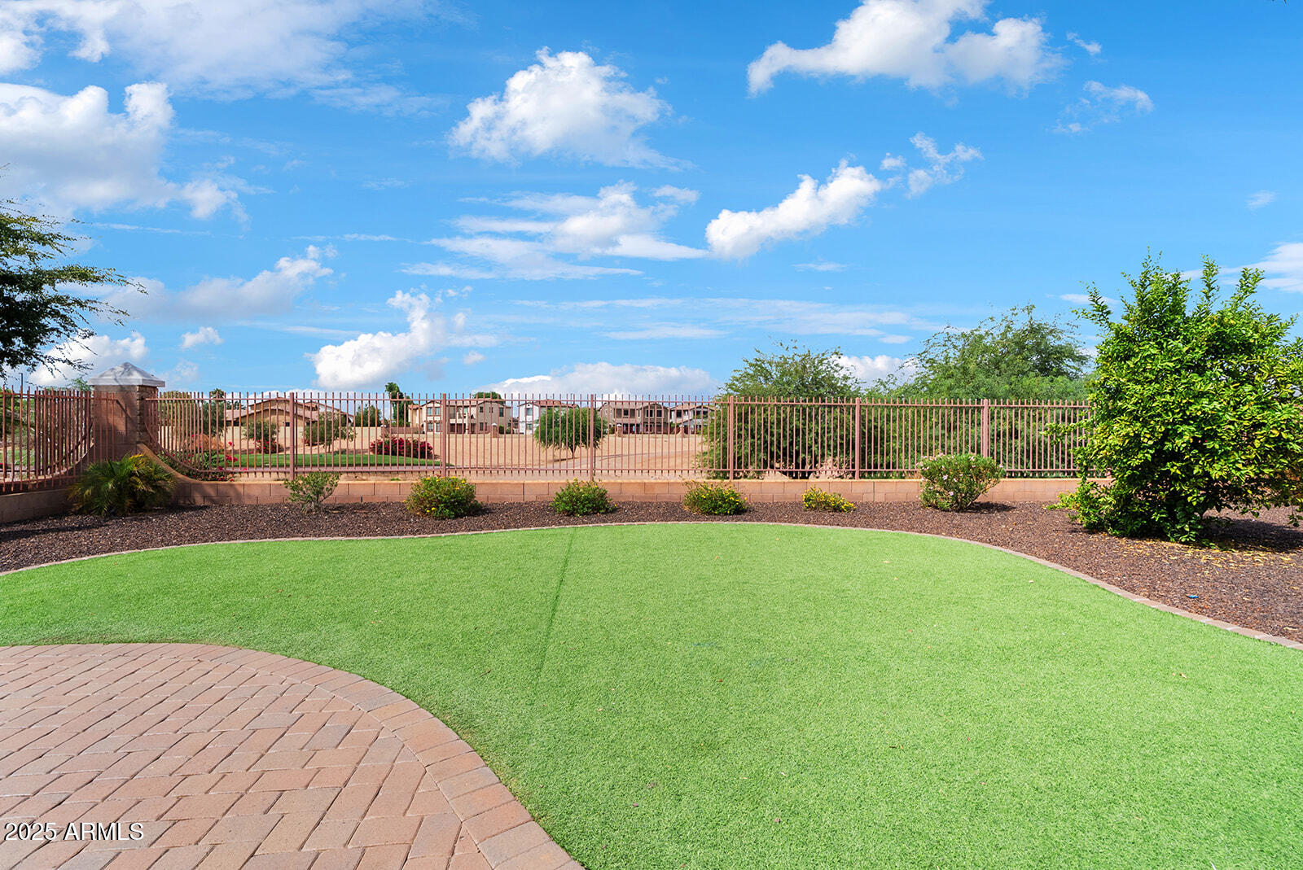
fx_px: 579
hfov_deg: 96.7
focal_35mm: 16
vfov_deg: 73.8
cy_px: 435
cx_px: 652
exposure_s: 1/125
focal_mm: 16
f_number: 8
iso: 100
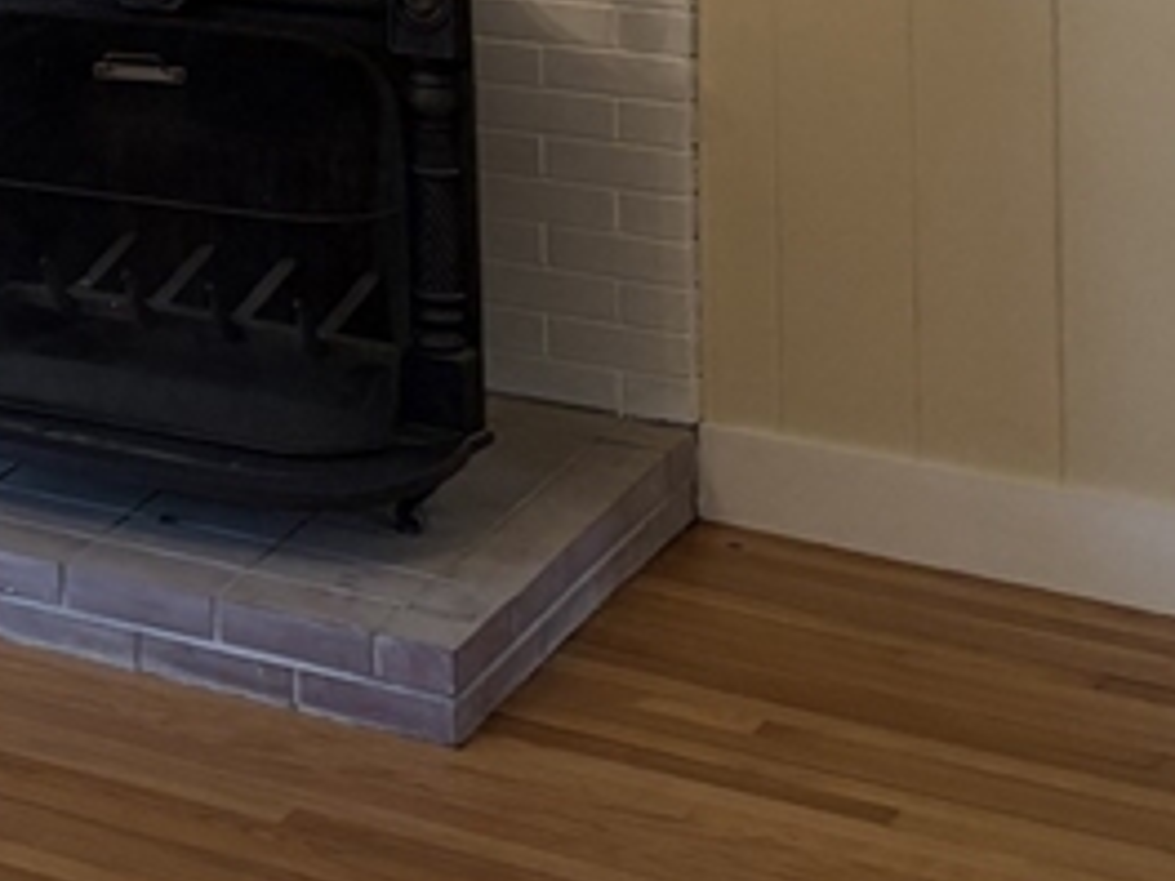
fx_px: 3428
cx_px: -601
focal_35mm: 101
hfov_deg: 17.4
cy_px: -690
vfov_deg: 13.2
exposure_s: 1/120
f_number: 1.6
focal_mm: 5.96
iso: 125
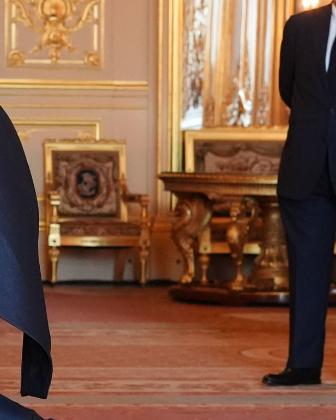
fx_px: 2647
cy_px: 92
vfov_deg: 9.1
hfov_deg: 7.2
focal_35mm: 213
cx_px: -73
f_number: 4
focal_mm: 50
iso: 4000
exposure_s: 1/125
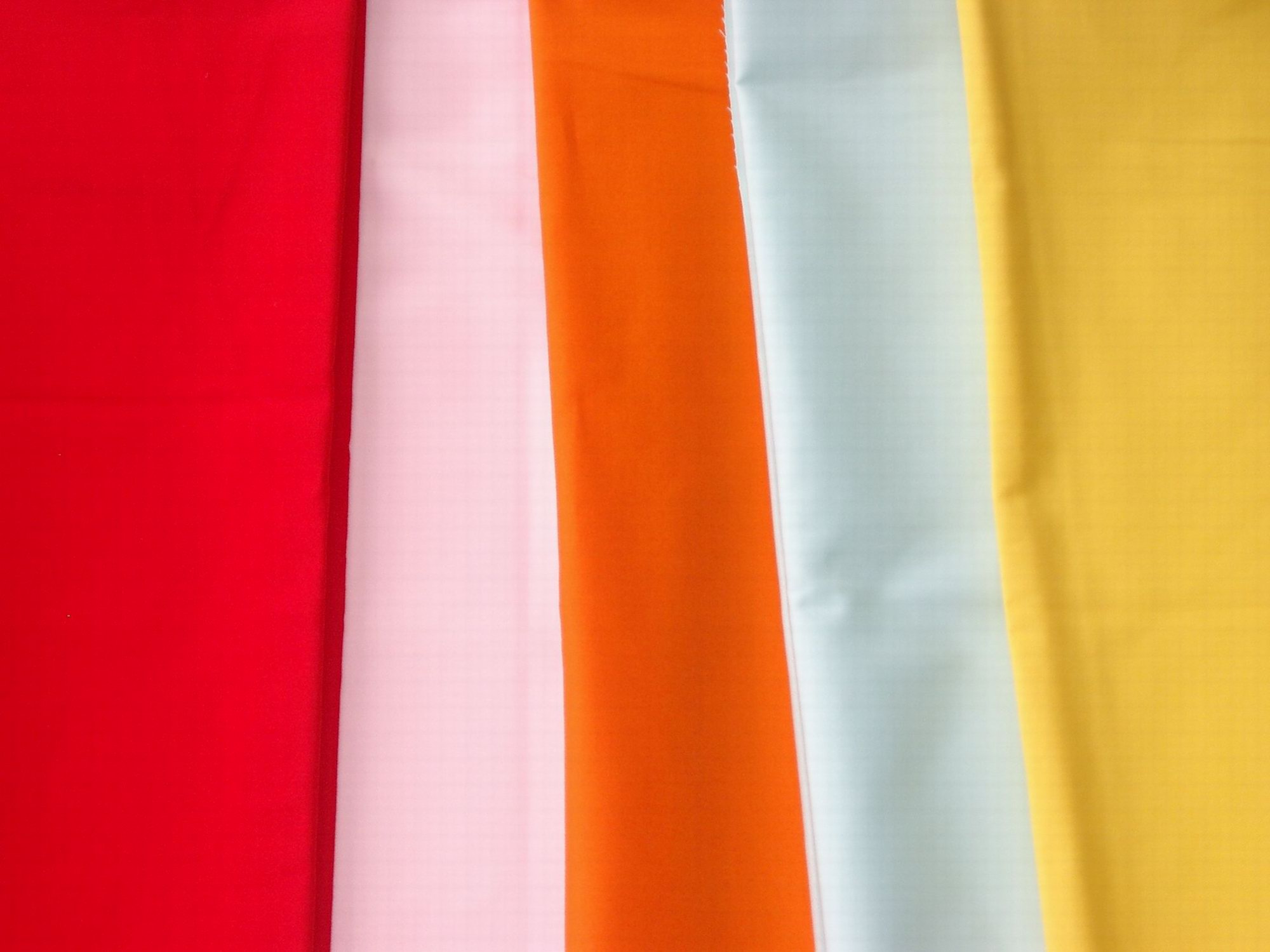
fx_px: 2714
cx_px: 635
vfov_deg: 19.9
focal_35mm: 74
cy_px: 476
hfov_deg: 26.3
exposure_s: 1/125
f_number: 3.8
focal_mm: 15.2
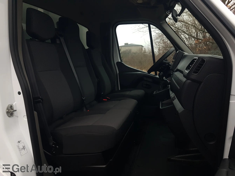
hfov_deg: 67.3
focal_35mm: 26
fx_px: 176
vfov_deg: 53.1
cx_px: 118
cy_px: 88
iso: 80
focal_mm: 4.2
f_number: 1.7
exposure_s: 1/60
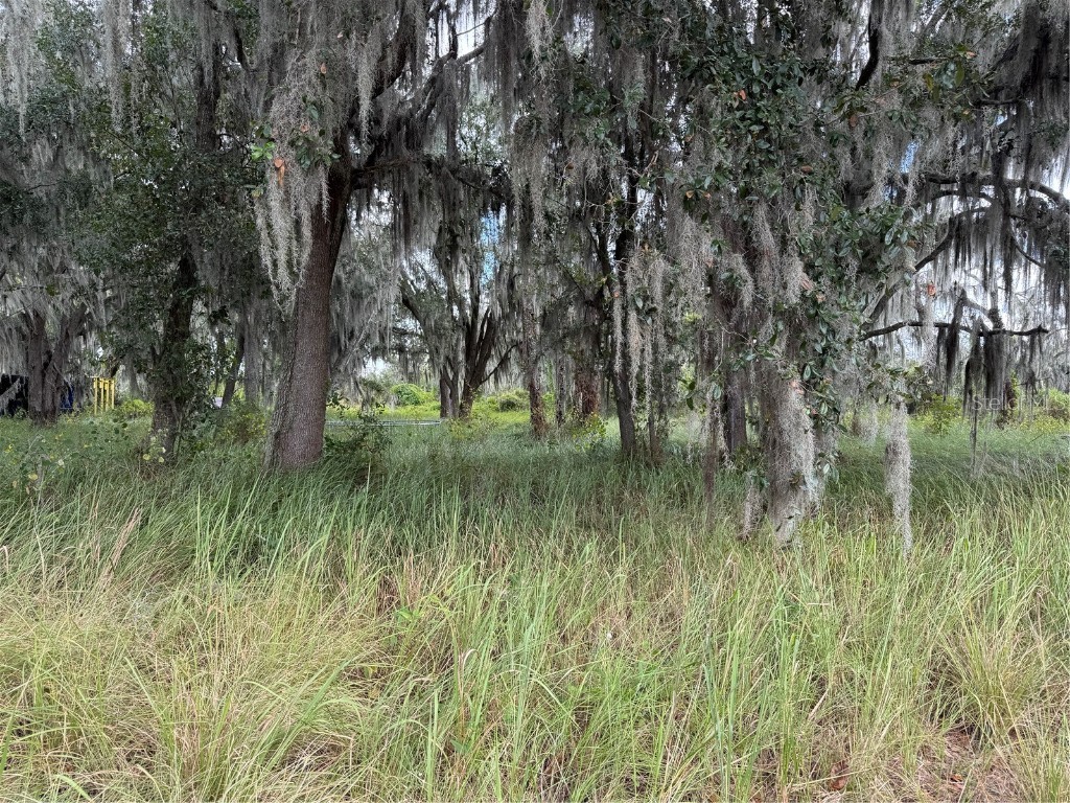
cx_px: 535
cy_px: 402
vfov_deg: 56.8
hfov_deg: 71.6
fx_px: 742
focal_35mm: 24
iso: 80
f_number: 1.78
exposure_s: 1/331
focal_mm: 6.76
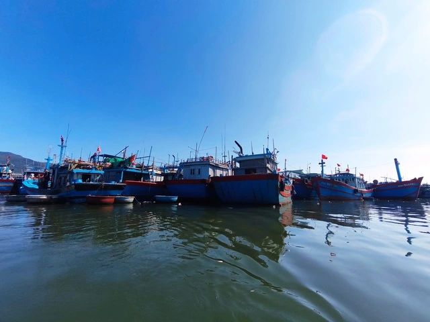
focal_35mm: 15
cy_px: 161
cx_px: 215
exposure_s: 1/2268
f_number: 2.2
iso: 50
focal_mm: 1.91
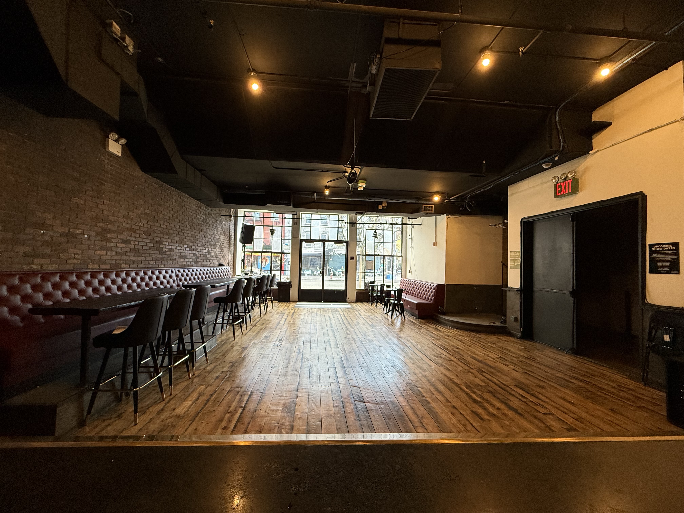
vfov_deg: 85.7
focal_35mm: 14
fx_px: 277
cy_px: 256
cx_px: 342
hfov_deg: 102.1
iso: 200
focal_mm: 2.22
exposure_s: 1/120
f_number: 2.2
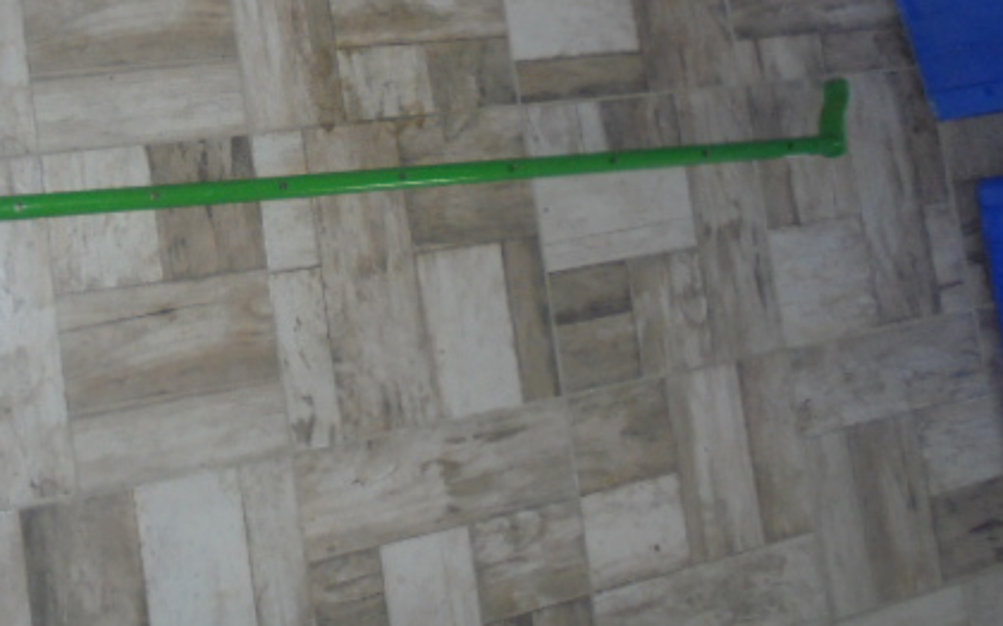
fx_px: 1147
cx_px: 246
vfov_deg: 29.7
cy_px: 112
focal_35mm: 42
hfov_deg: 45.5
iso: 250
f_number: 3.5
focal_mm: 4.6
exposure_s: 1/30
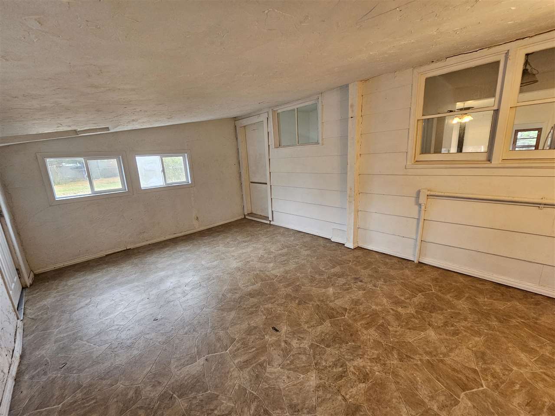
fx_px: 208
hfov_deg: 106.2
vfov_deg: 89.9
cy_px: 208
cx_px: 278
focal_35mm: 13
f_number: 2.2
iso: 320
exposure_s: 1/40
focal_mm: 2.2
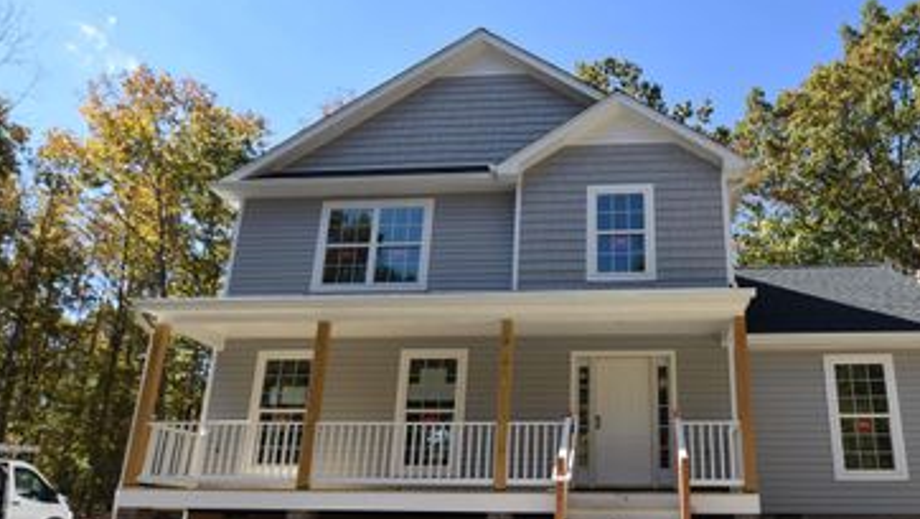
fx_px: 635
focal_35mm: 26
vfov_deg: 44.4
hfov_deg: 70.3
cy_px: 286
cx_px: 592
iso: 100
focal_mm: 12
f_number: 7.1
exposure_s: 1/200
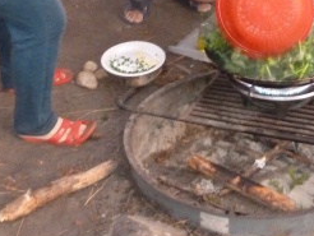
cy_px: -14
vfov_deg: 21.6
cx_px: 241
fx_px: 590
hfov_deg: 29.3
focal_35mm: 65
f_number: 3.3
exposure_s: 1/4
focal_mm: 4.1
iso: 800
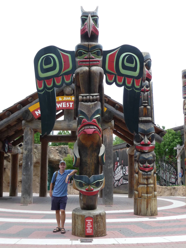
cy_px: 124
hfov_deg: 29.1
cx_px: 93
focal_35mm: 50
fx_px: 358
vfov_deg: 38.2
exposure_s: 1/500
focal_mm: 8.5
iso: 160
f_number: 4.2
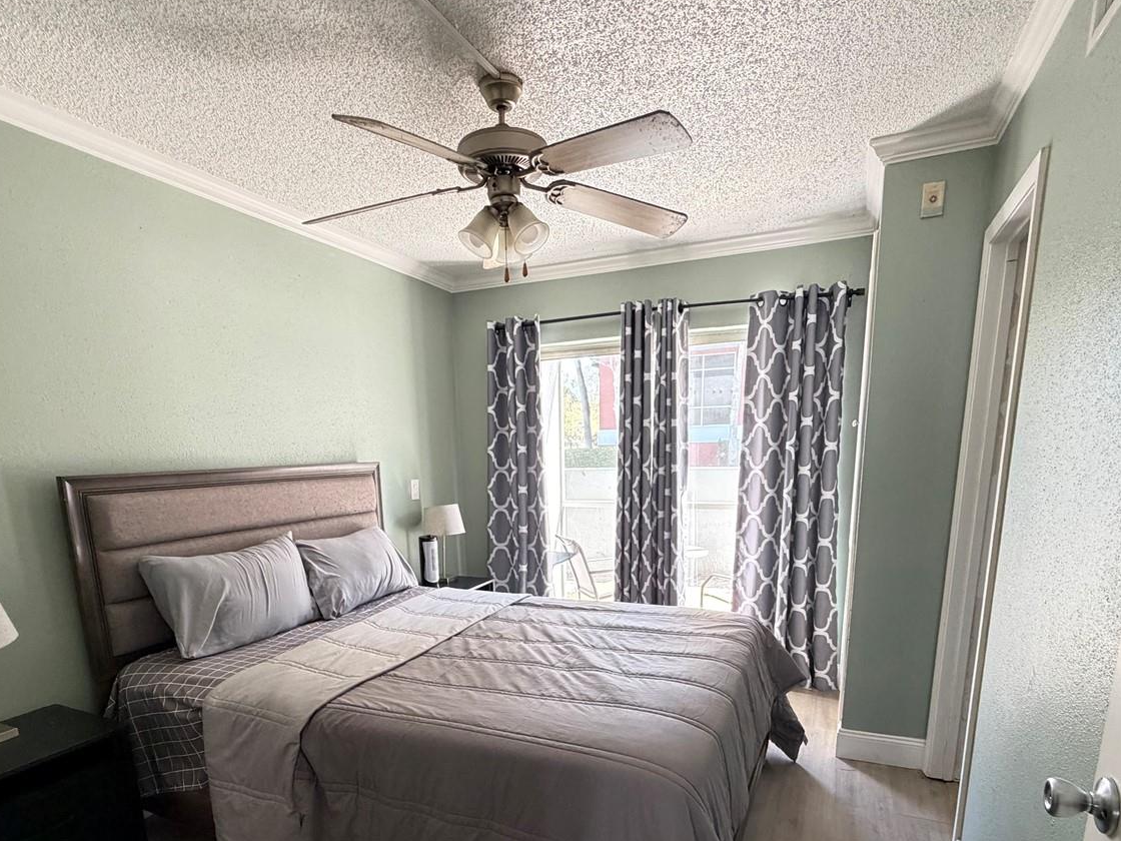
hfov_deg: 81.7
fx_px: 648
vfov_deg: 63.6
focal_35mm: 20
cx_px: 548
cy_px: 587
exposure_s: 1/60
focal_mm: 2.22
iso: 400
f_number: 2.2
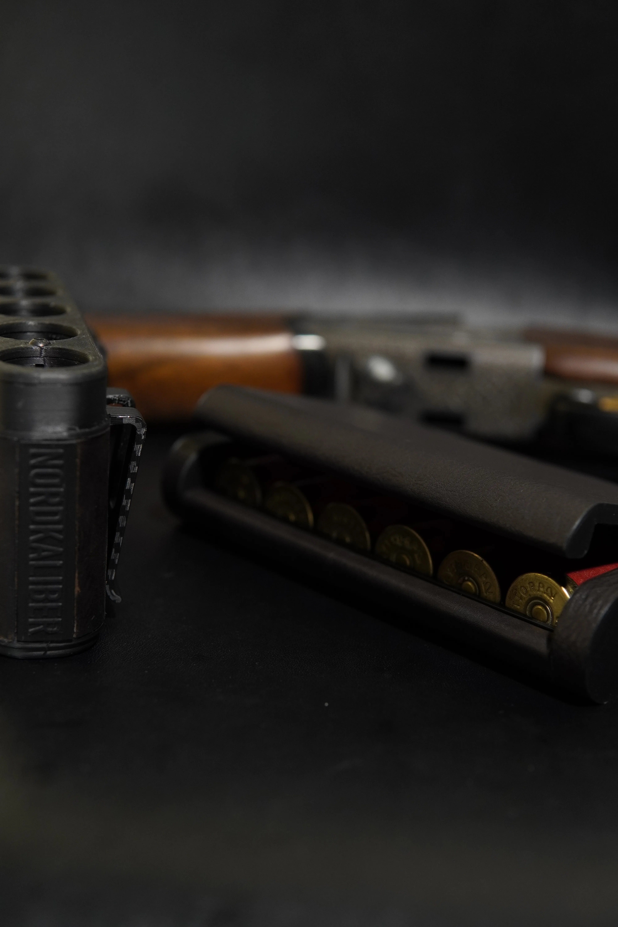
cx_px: 309
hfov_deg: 29.9
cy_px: 464
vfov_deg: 43.6
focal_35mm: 45
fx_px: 1159
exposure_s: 1/320
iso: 640
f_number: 2.8
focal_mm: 30
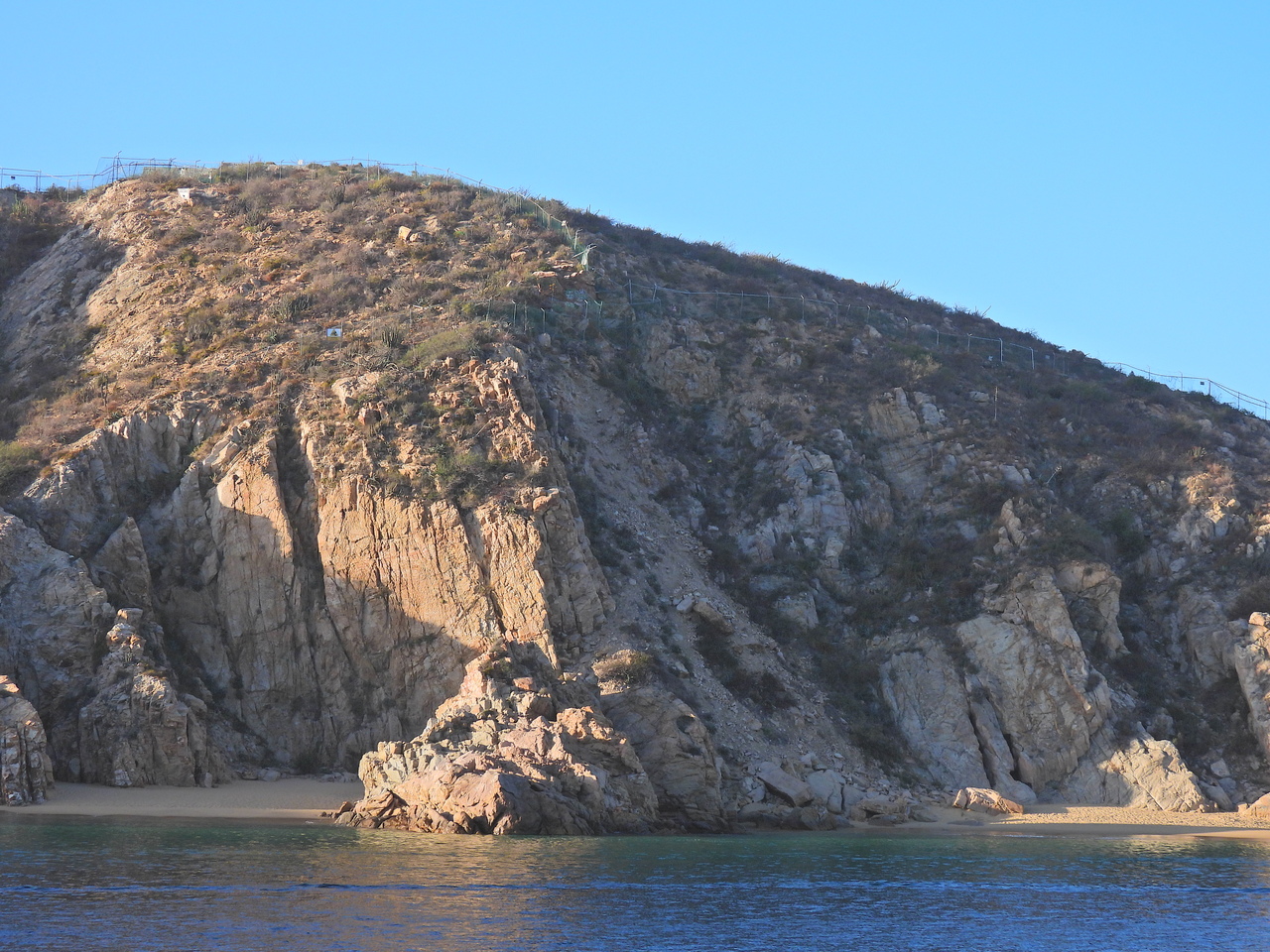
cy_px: 476
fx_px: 3485
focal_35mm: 95
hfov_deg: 20.7
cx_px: 635
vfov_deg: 15.6
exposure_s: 1/640
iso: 100
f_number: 4
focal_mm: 17
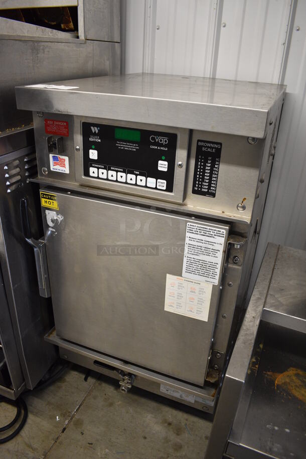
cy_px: 230
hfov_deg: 48.0
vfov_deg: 67.3
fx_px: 344
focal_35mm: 27
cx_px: 153
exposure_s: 1/125
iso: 1000
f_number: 3.5
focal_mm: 18
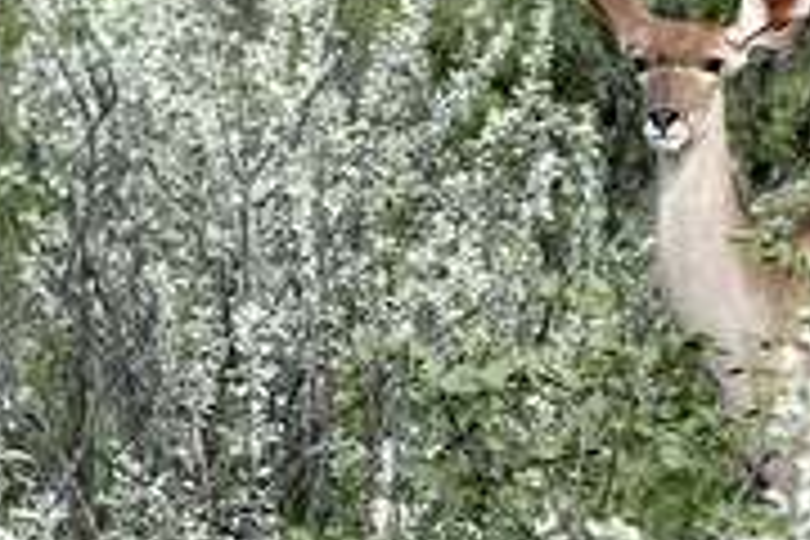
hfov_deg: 4.0
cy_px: 270
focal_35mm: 512
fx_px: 11519
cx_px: 657
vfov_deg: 2.7
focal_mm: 220
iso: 400
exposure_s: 1/500
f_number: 9
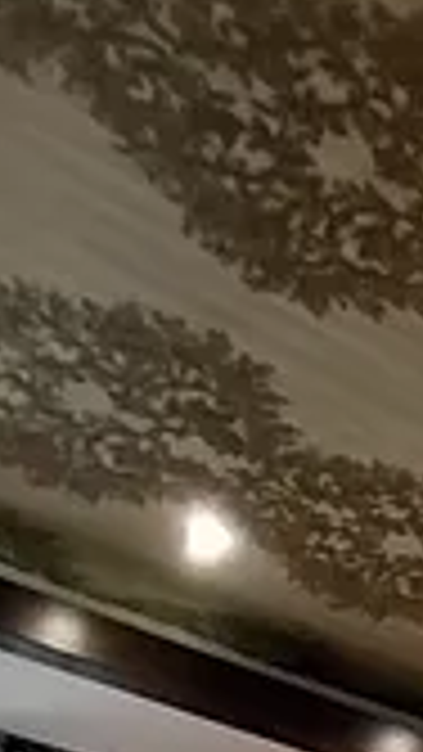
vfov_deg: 18.9
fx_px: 1574
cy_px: 1436
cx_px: 605
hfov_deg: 14.4
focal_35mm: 79
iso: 202
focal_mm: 1.3
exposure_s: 1/50
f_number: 2.2
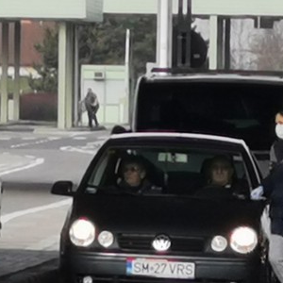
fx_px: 7705
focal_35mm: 833
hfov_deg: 2.1
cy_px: 164
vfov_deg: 2.1
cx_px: 395
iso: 50
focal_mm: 7.48
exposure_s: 1/826
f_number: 2.4
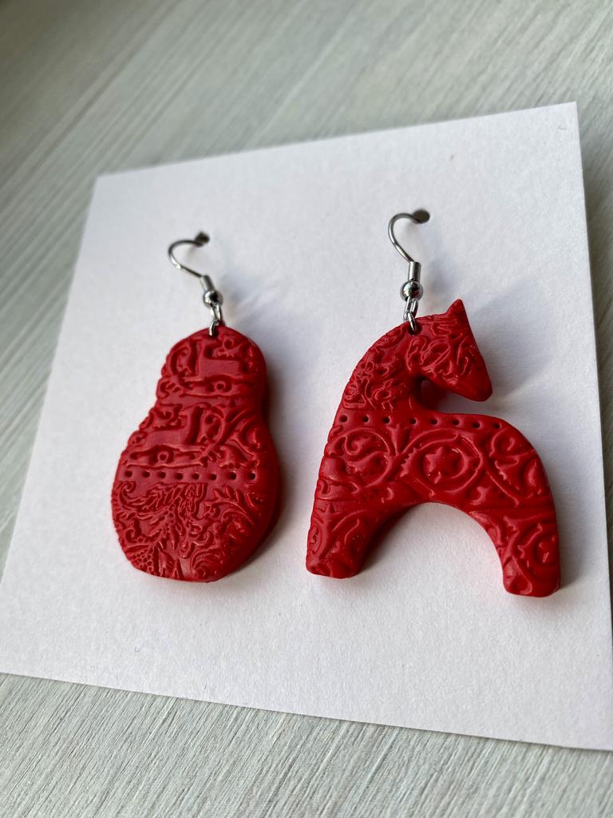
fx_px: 614
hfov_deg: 53.1
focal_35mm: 26
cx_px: 306
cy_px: 409
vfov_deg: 67.3
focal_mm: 4.25
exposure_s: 1/288
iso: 32
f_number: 1.8
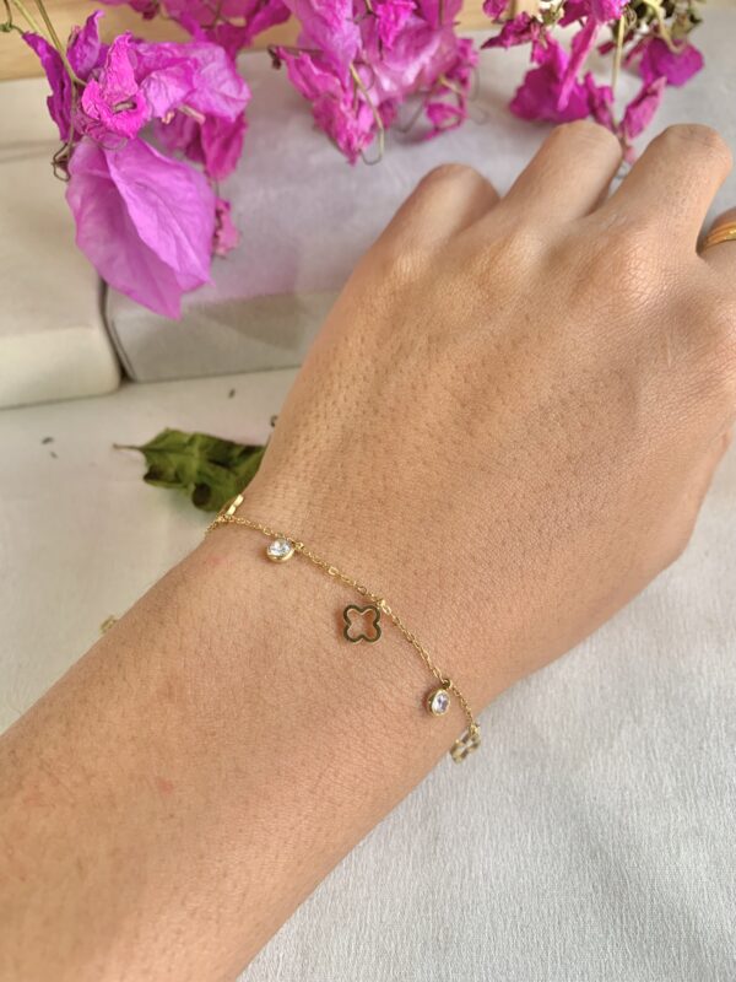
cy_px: 491
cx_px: 368
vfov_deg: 67.3
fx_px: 737
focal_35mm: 26
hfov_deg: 53.1
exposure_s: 1/50
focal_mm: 4.25
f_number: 1.8
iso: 64
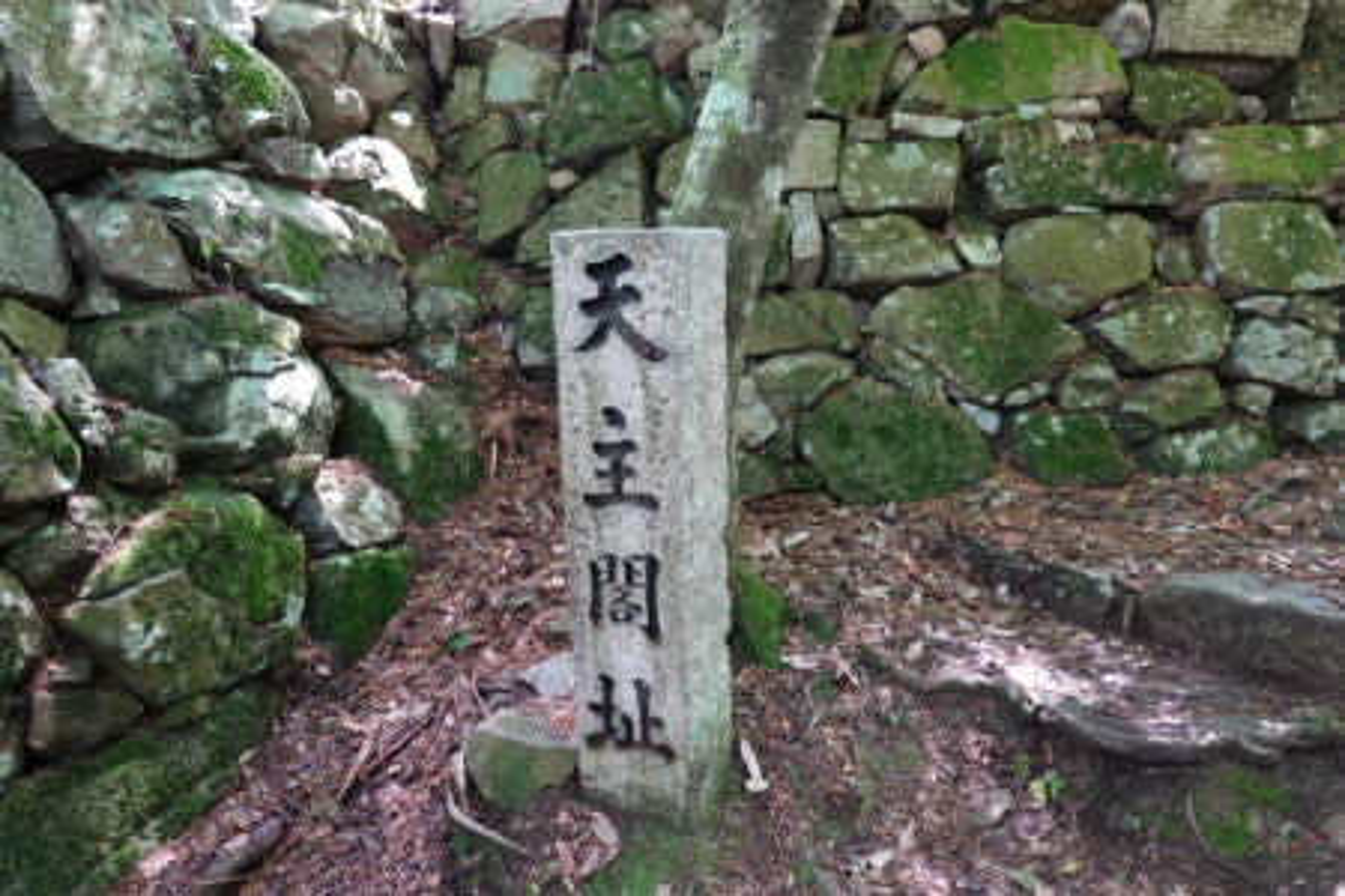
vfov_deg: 53.1
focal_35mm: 24
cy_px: 448
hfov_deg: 73.7
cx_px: 672
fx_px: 897
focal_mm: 9
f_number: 2.8
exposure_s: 1/30
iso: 400
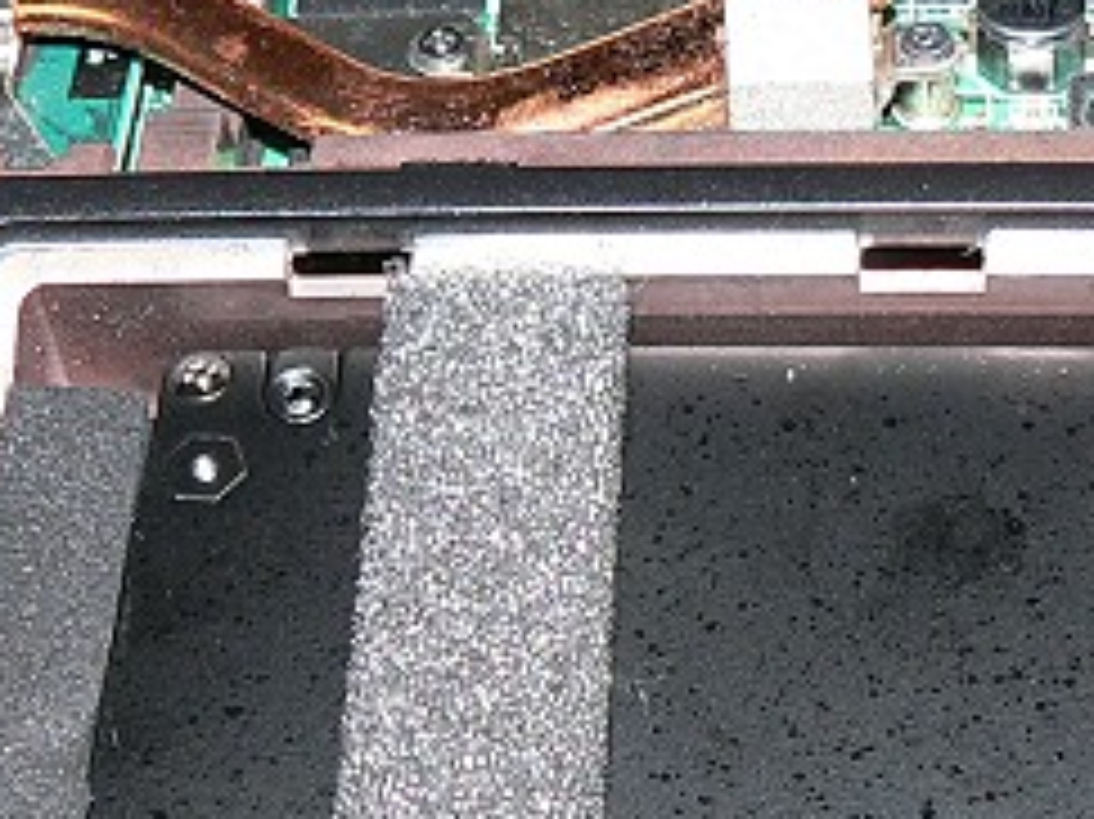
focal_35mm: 95
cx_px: 833
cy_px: 729
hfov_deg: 20.5
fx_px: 3001
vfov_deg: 15.4
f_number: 2.8
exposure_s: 1/30
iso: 100
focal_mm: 6
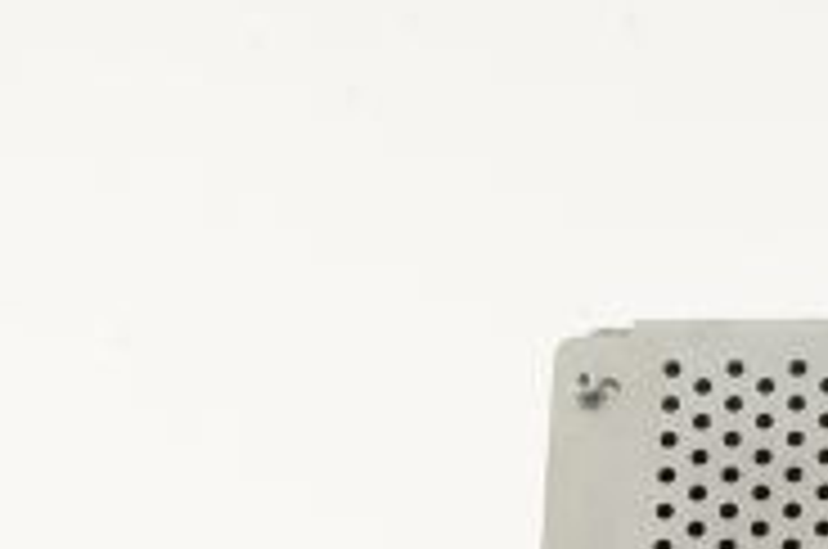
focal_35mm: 163
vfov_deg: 8.2
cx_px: 1156
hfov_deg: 12.2
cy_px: 803
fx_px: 3742
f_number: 11
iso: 1600
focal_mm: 50
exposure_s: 1/125
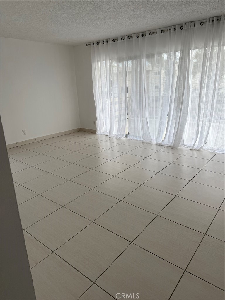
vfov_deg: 71.6
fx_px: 208
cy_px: 150
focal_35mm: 24
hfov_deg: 56.8
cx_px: 112
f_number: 1.78
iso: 80
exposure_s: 1/637
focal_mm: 6.76
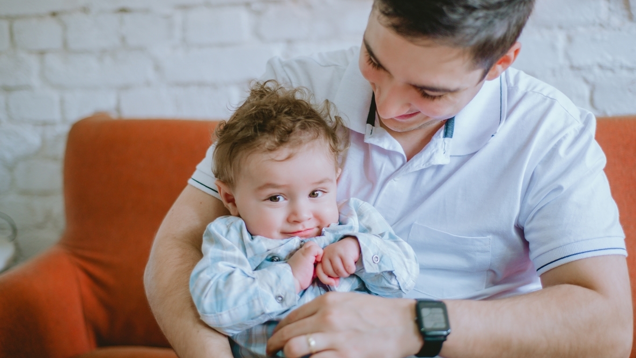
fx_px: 894
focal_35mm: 53
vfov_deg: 22.6
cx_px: 320
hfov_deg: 39.2
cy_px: 202
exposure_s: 1/160
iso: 400
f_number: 2.2
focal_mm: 50
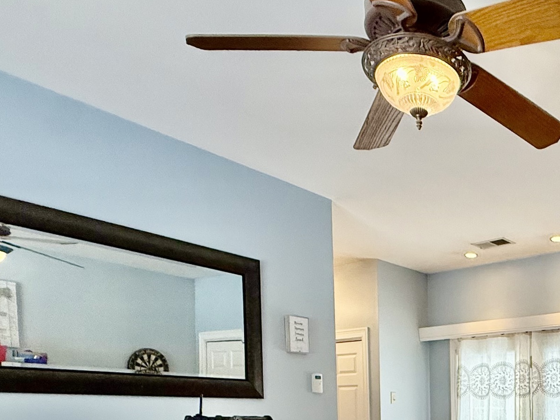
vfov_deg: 34.1
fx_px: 582
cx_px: 530
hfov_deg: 45.3
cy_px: 466
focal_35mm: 36
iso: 400
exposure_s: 1/120
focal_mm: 2.22
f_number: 2.2
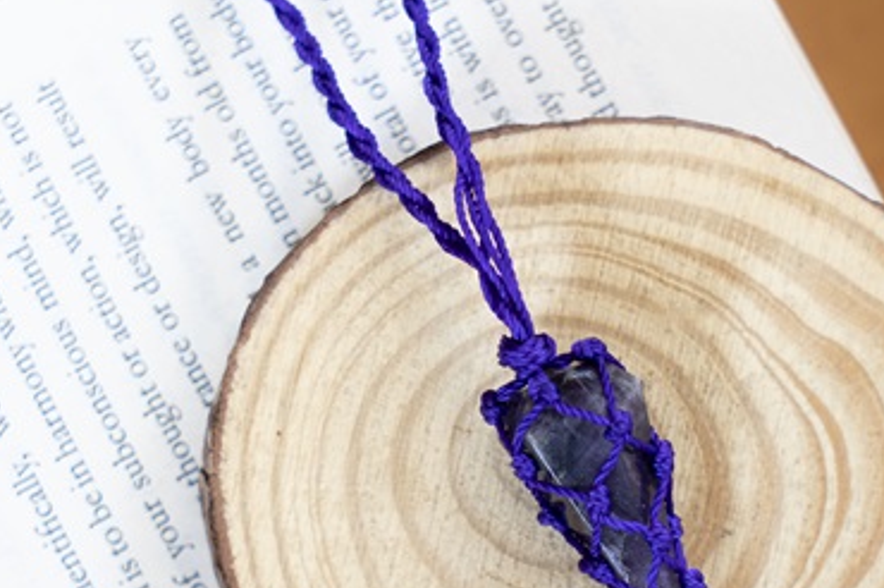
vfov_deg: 11.1
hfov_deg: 16.6
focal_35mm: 123
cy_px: 484
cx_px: 650
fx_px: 3018
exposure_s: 1/60
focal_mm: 70
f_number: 5.6
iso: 1000
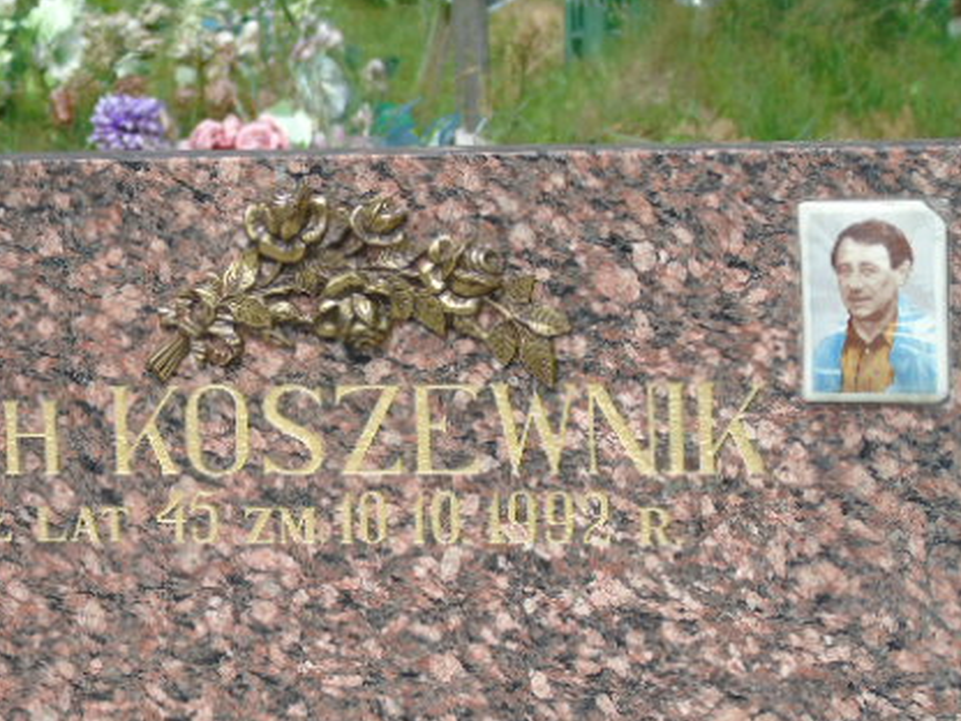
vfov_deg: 6.0
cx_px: 307
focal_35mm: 249
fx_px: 6913
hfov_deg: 7.9
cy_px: 525
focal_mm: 29
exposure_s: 1/320
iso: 80
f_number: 4.9
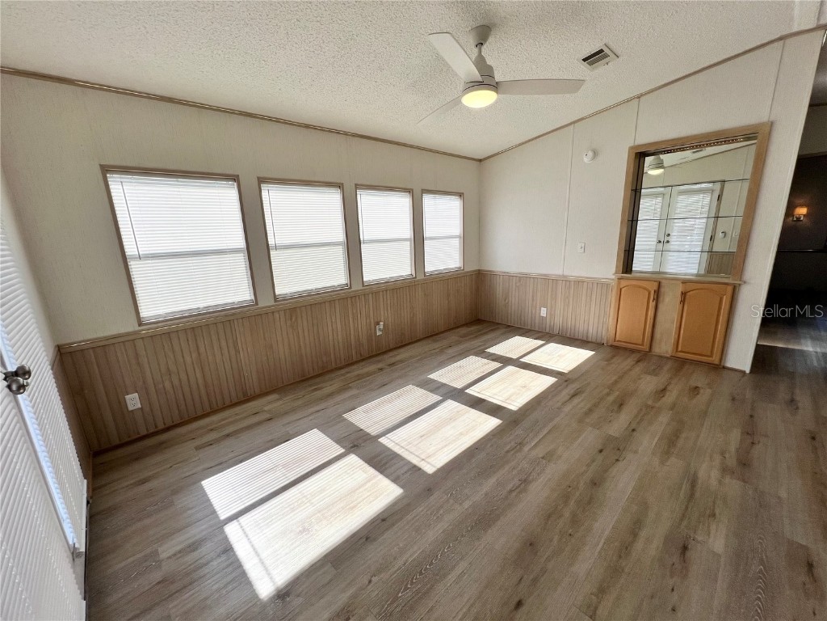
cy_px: 310
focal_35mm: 13
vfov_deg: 89.9
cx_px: 414
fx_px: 311
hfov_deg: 106.2
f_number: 1.8
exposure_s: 1/525
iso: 32
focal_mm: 1.57
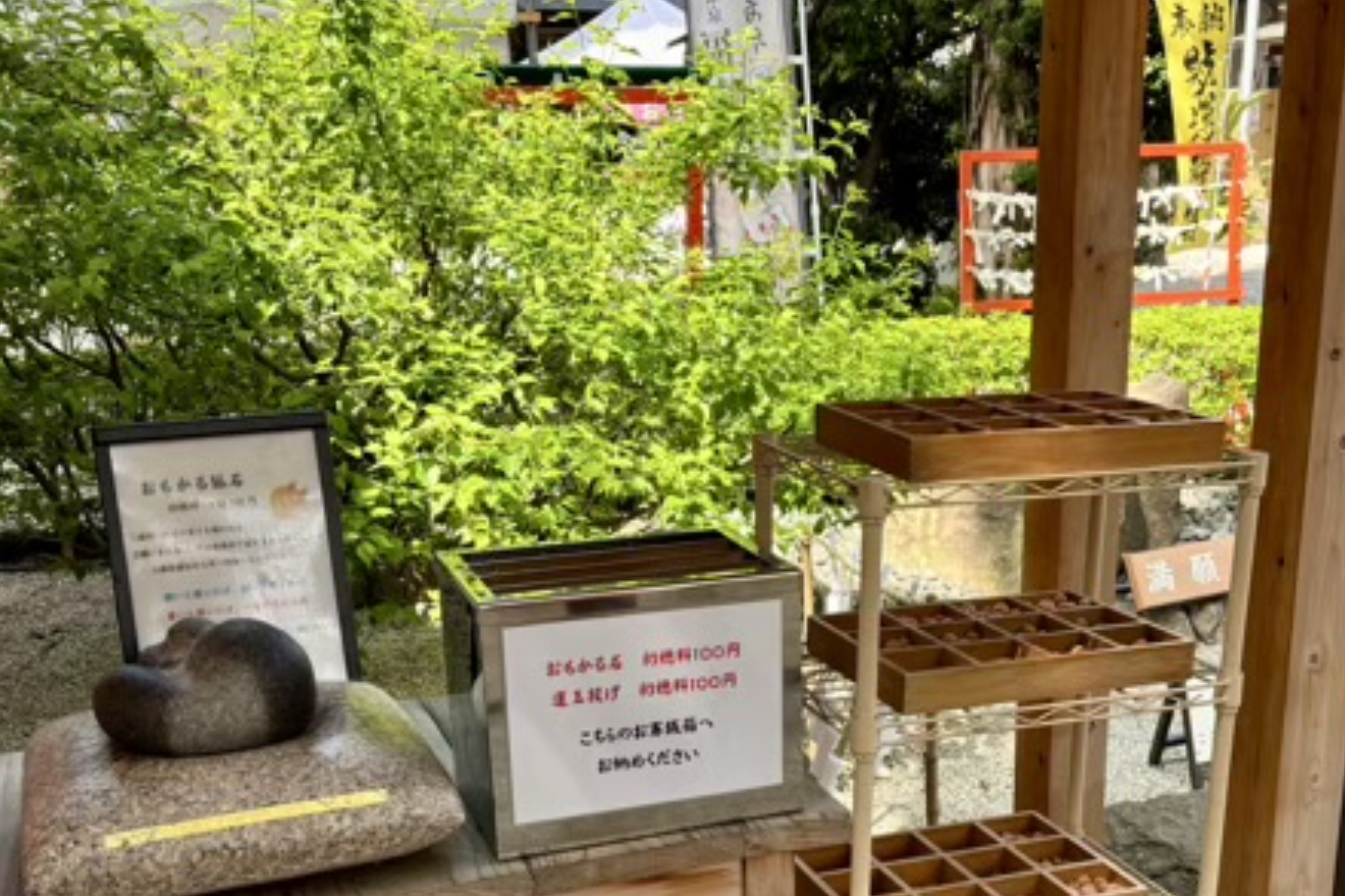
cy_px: 699
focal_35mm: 43
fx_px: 1606
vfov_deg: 30.5
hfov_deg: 45.3
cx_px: 789
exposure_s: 1/320
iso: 50
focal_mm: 5.96
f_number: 1.6
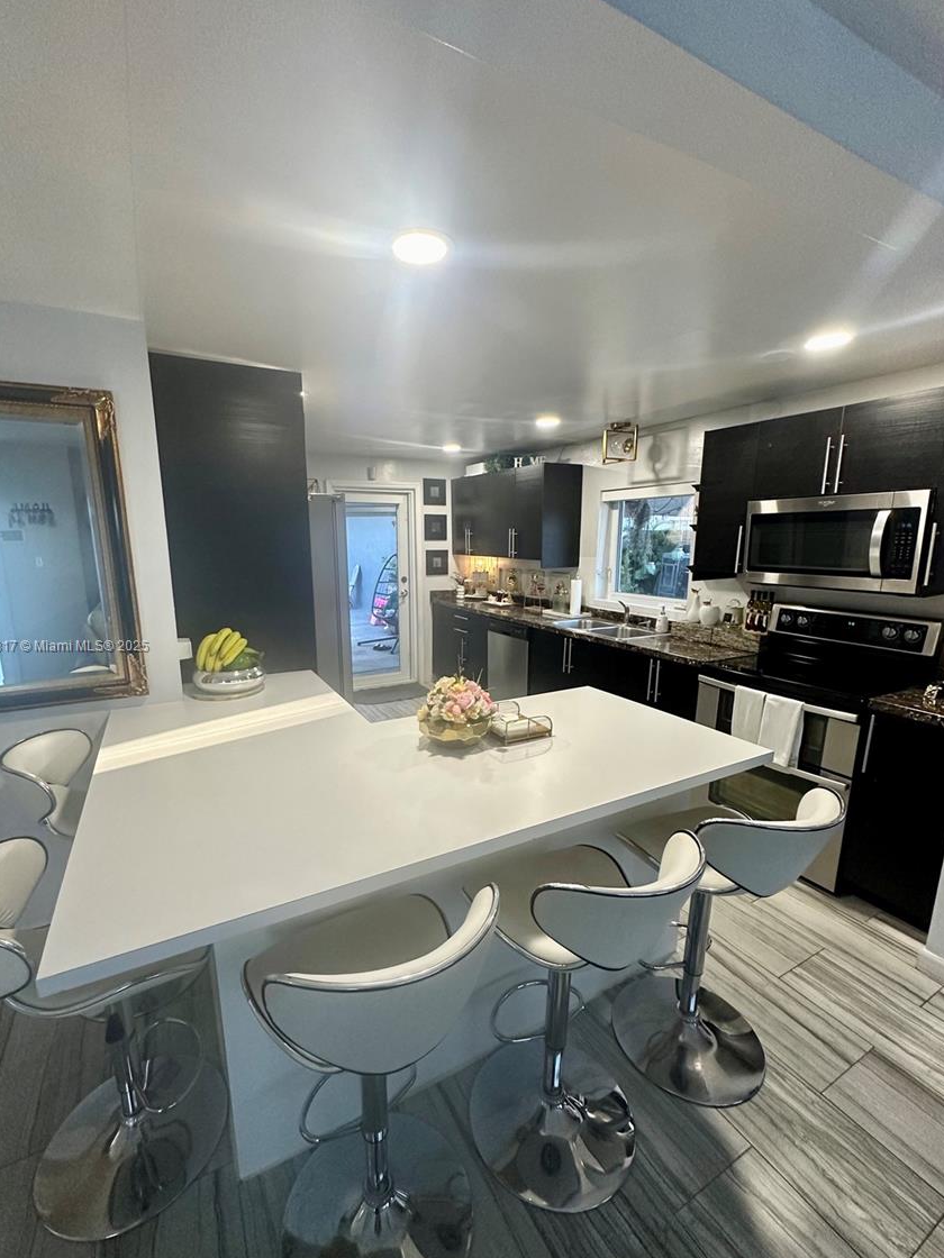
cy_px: 647
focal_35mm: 15
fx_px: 545
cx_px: 448
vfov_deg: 98.1
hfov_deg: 81.7
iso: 250
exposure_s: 1/120
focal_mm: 2.22
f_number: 2.2
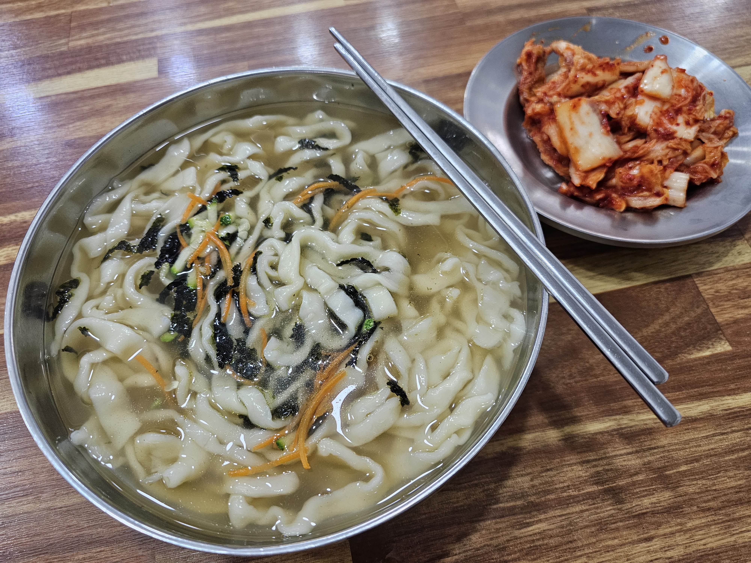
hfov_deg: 73.9
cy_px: 282
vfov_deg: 58.9
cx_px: 376
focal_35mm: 23
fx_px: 499
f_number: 1.7
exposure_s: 1/120
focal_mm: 6.3
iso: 400
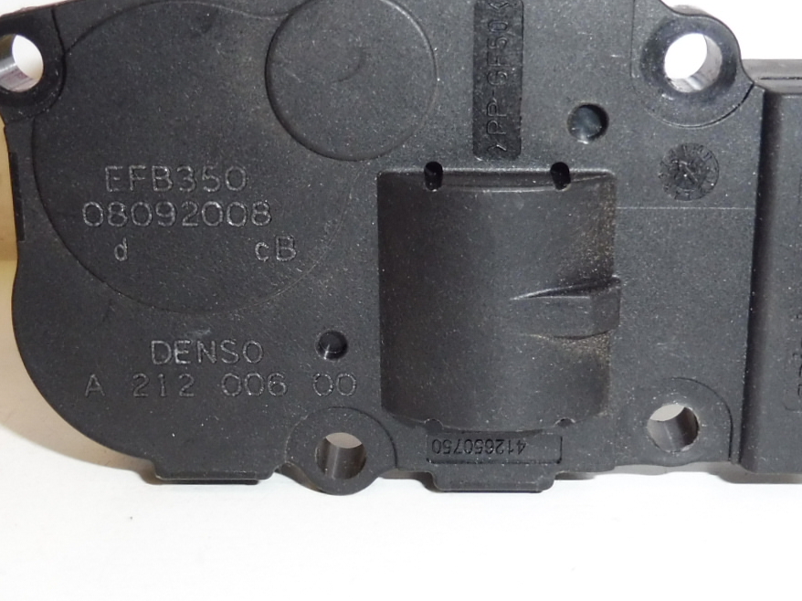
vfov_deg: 26.1
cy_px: 289
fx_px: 1297
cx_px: 415
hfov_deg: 34.4
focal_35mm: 56
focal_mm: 4.3
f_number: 3.5
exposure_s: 1/60
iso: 200
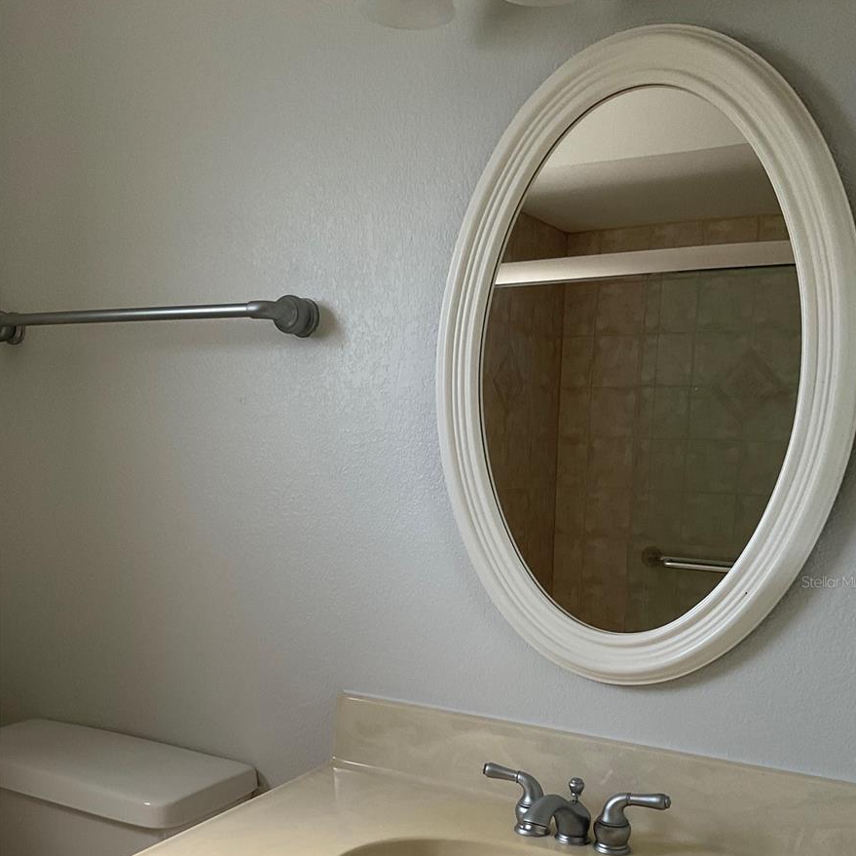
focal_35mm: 35
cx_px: 432
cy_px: 581
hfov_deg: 47.2
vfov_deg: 46.4
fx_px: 979
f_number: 1.8
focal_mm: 3
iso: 64
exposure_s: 1/75
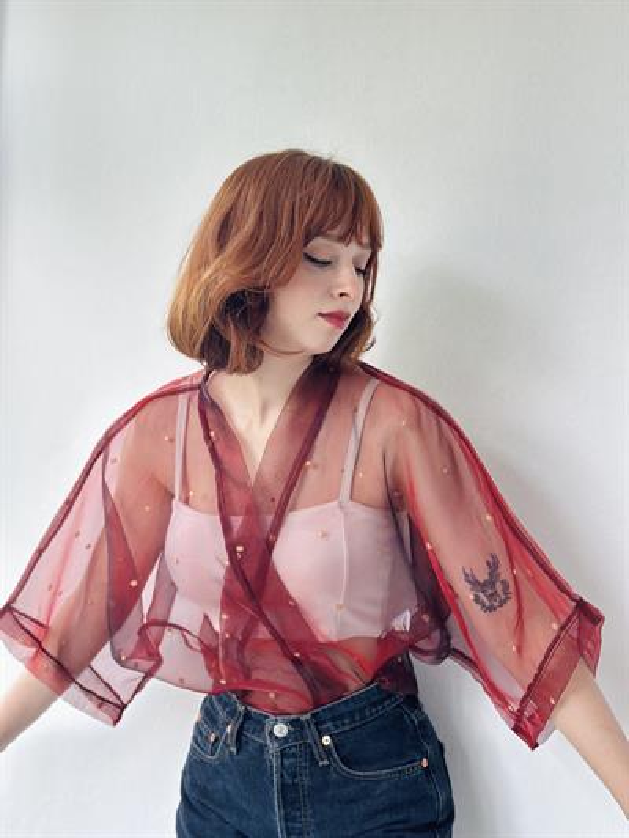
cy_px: 419
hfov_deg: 30.3
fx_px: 1162
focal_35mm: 48
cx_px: 314
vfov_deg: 39.6
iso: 80
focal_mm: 6.86
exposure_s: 1/185
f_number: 1.78
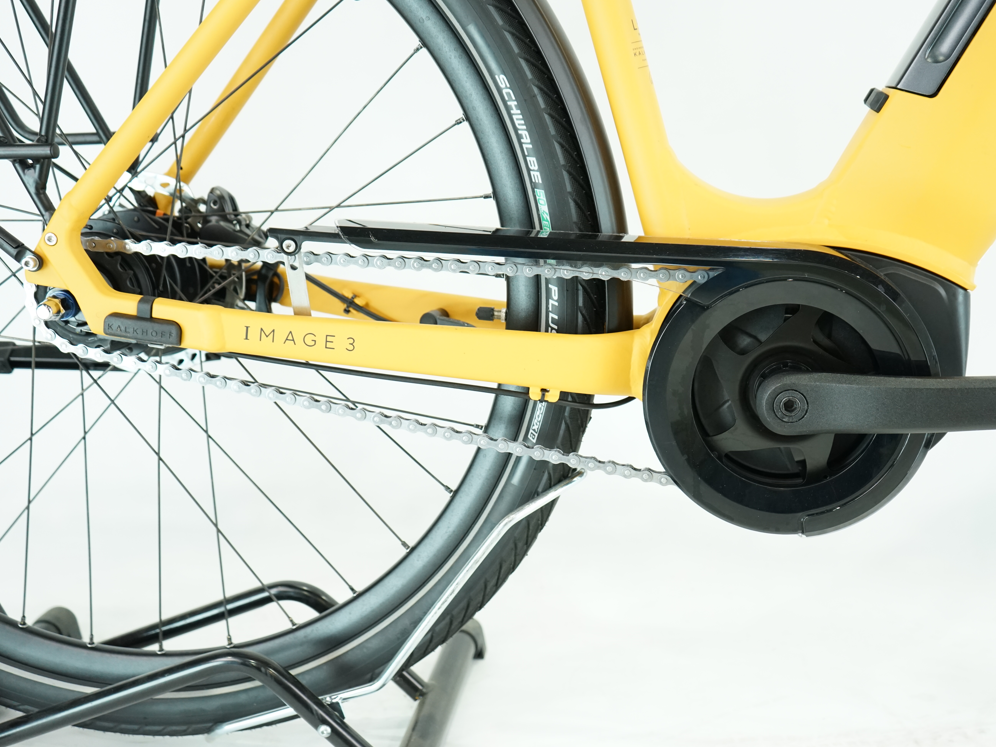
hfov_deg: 45.7
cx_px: 561
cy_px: 373
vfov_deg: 35.1
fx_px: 1180
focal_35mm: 41
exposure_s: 1/200
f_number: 4
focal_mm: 37
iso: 1600
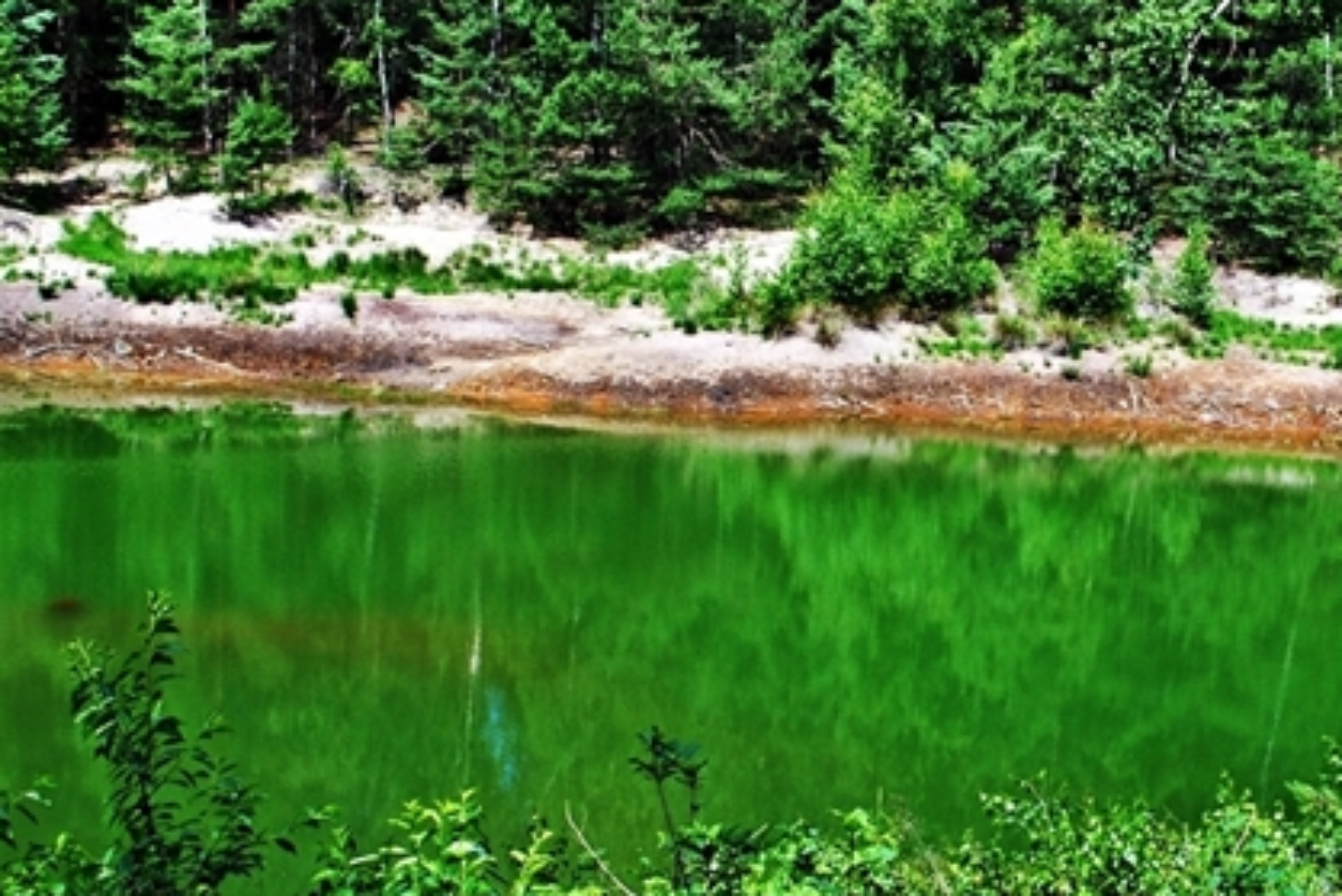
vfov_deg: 19.7
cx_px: 998
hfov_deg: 28.8
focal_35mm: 69
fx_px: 2573
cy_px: 393
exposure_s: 1/200
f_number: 10
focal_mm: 24
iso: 200
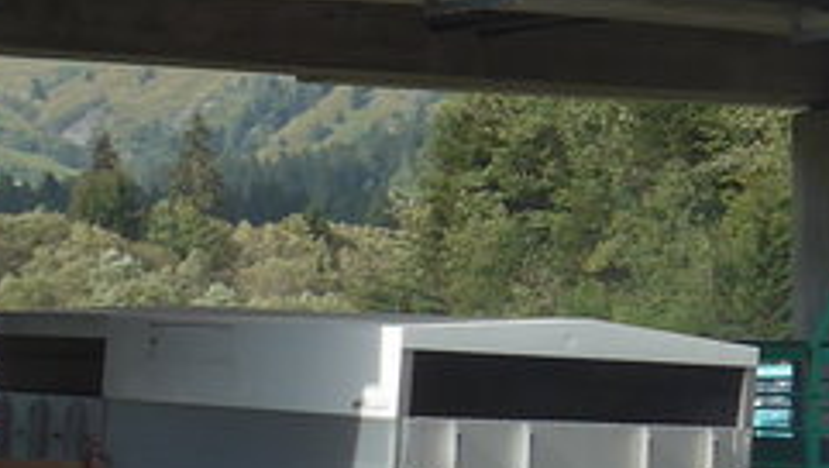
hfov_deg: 11.7
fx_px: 3454
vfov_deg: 7.7
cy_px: 248
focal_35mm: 157
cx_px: 1847
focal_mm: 6
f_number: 2.8
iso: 80
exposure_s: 1/1000
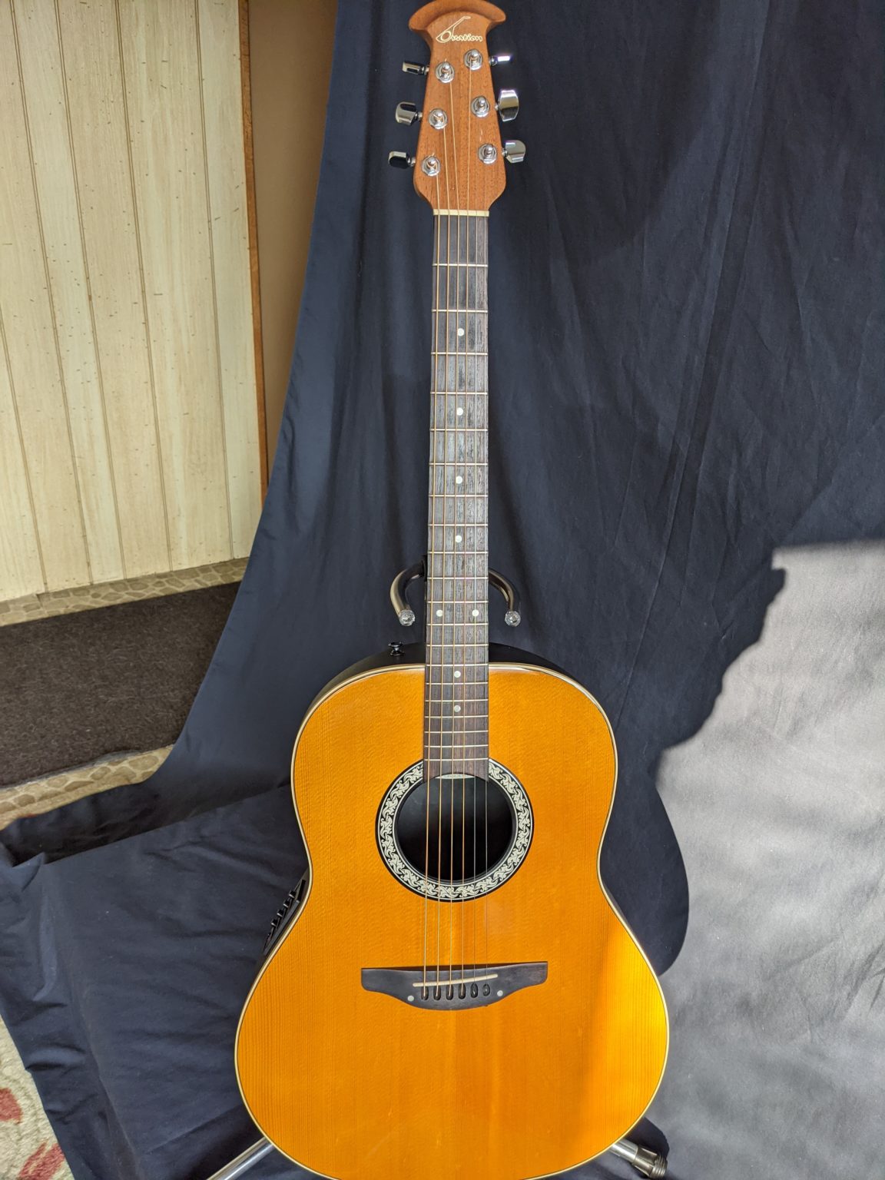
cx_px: 442
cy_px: 590
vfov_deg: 65.3
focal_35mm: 27
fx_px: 920
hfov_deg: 51.4
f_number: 1.73
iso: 64
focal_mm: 4.38
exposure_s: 1/163
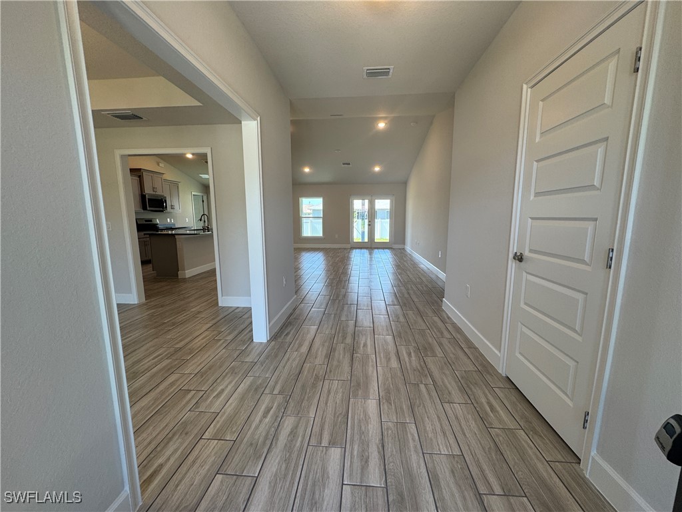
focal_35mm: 14
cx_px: 341
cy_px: 256
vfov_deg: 85.7
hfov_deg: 102.1
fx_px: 276
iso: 80
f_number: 2.2
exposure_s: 1/120
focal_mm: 2.22
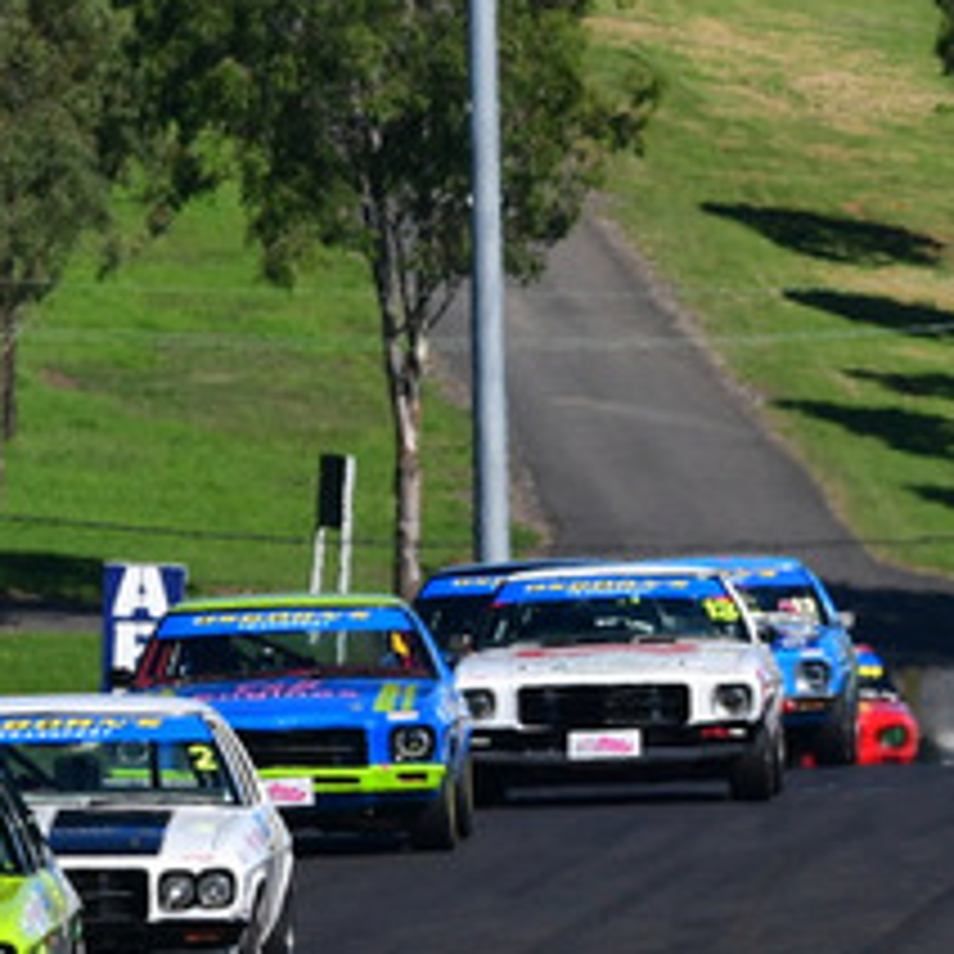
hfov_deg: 1.8
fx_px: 30026
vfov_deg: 1.8
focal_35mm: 963
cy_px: 706
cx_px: -216
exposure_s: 1/640
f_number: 13
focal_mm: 200
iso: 400
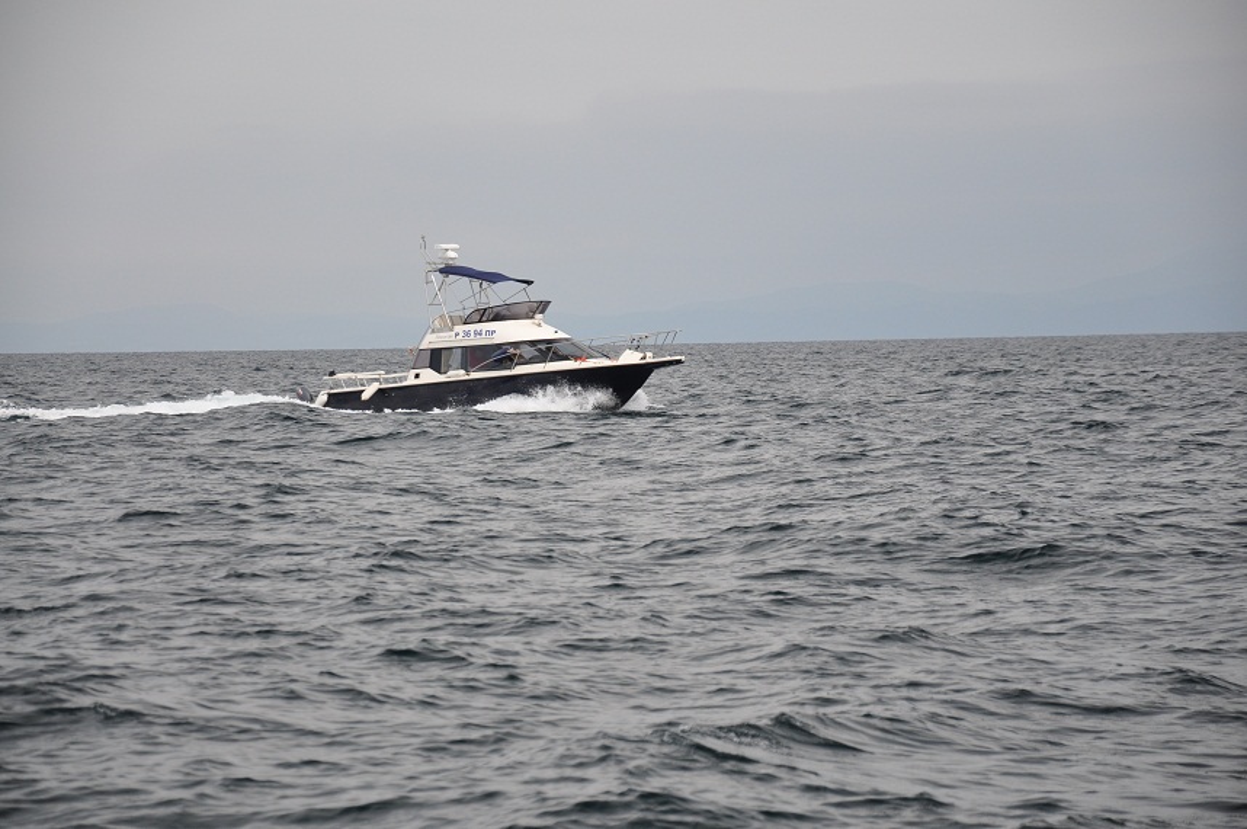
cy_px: 414
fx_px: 5449
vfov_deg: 8.7
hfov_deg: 13.1
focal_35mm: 158
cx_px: 624
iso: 400
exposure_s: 1/500
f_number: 5.6
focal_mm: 105
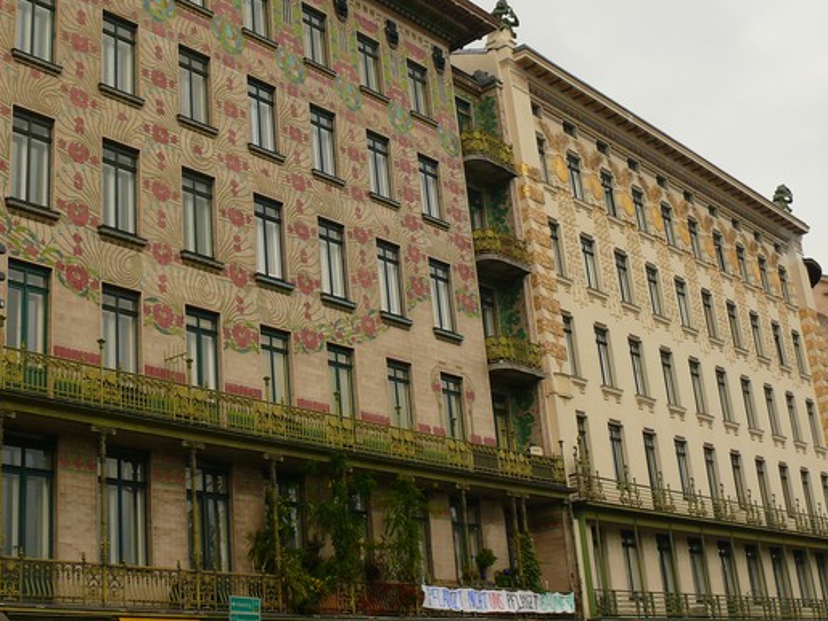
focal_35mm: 51
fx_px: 1220
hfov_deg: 37.2
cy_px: 240
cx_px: 289
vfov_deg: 28.5
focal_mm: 7.4
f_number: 4
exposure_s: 1/200
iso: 100
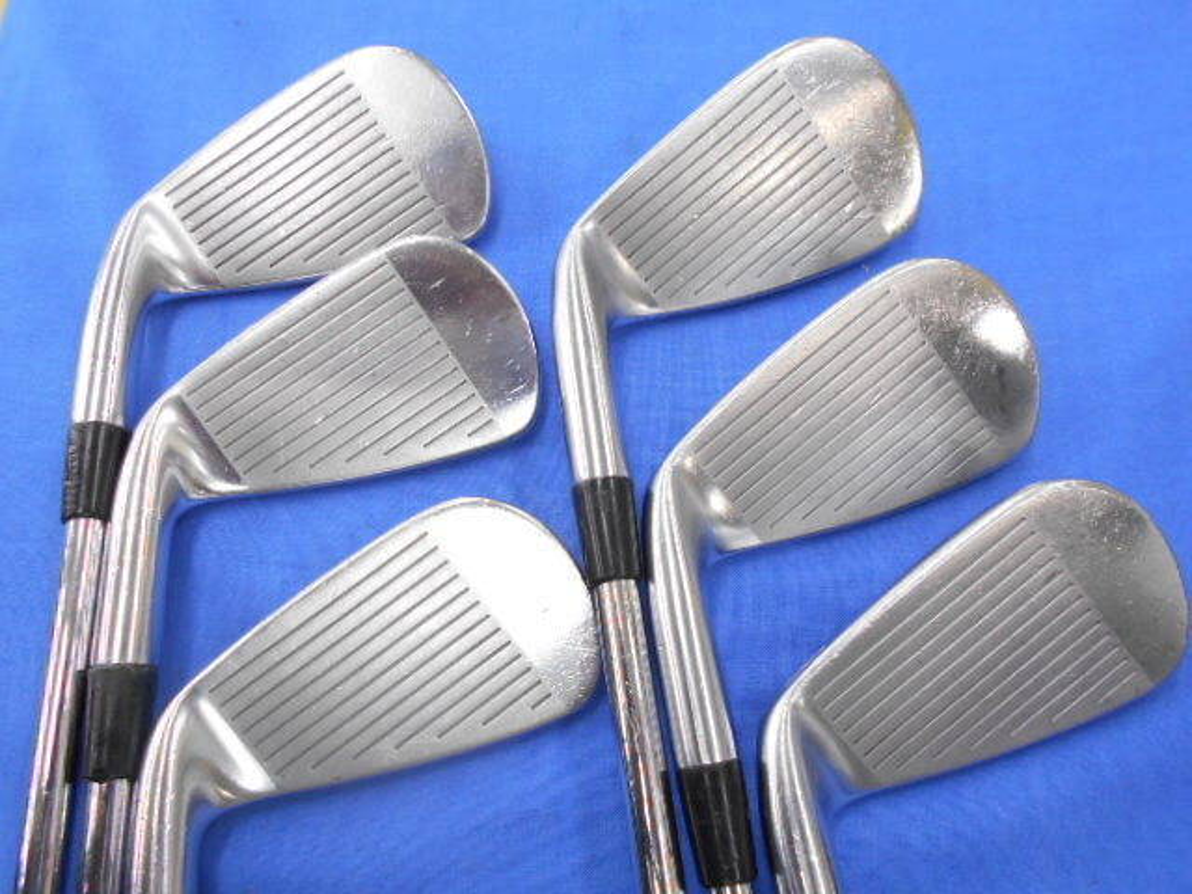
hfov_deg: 67.3
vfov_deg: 53.1
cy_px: 447
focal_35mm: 26
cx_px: 596
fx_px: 895
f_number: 3.2
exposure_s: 1/30
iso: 180
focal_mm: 4.6
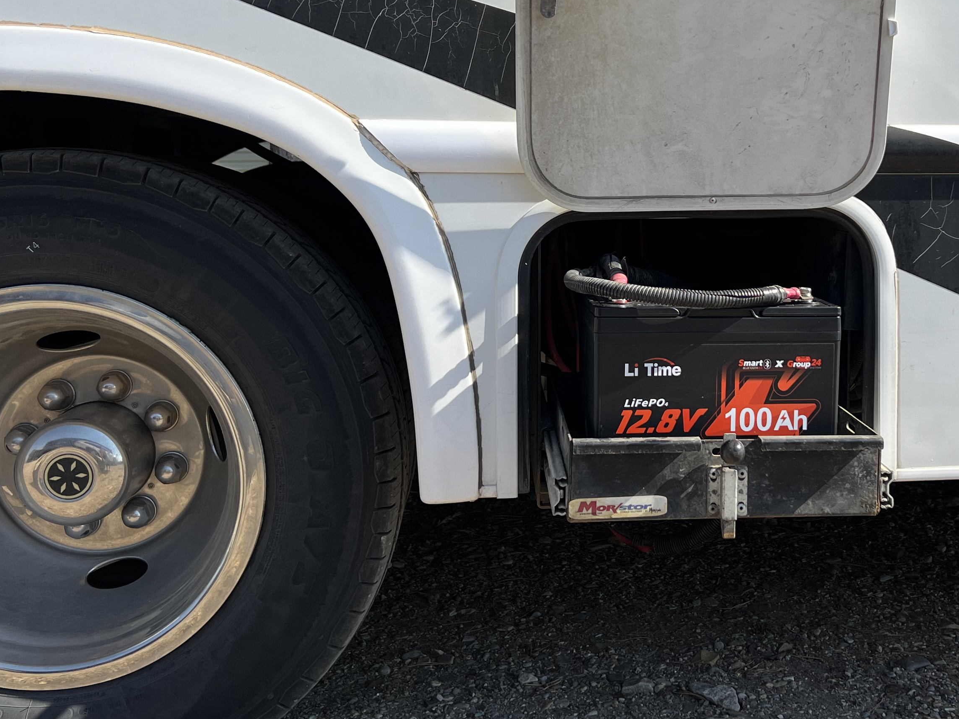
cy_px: 260
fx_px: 1274
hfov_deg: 40.3
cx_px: 693
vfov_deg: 31.3
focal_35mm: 46
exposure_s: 1/2915
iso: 50
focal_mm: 5.7
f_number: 1.5
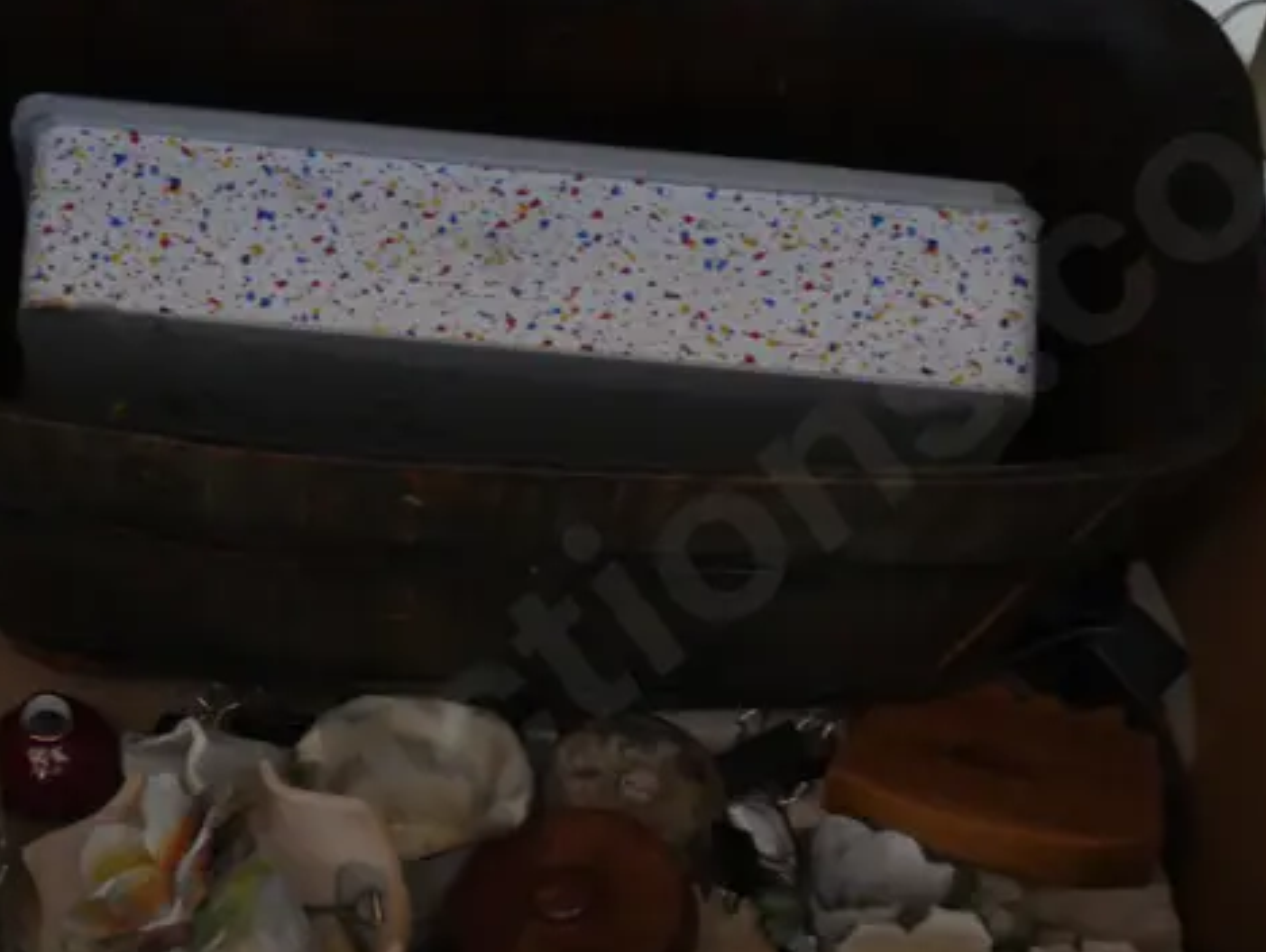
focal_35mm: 70
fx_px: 2563
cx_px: 398
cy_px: 796
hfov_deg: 27.5
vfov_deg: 20.7
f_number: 4
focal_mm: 16
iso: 1000
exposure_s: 1/60
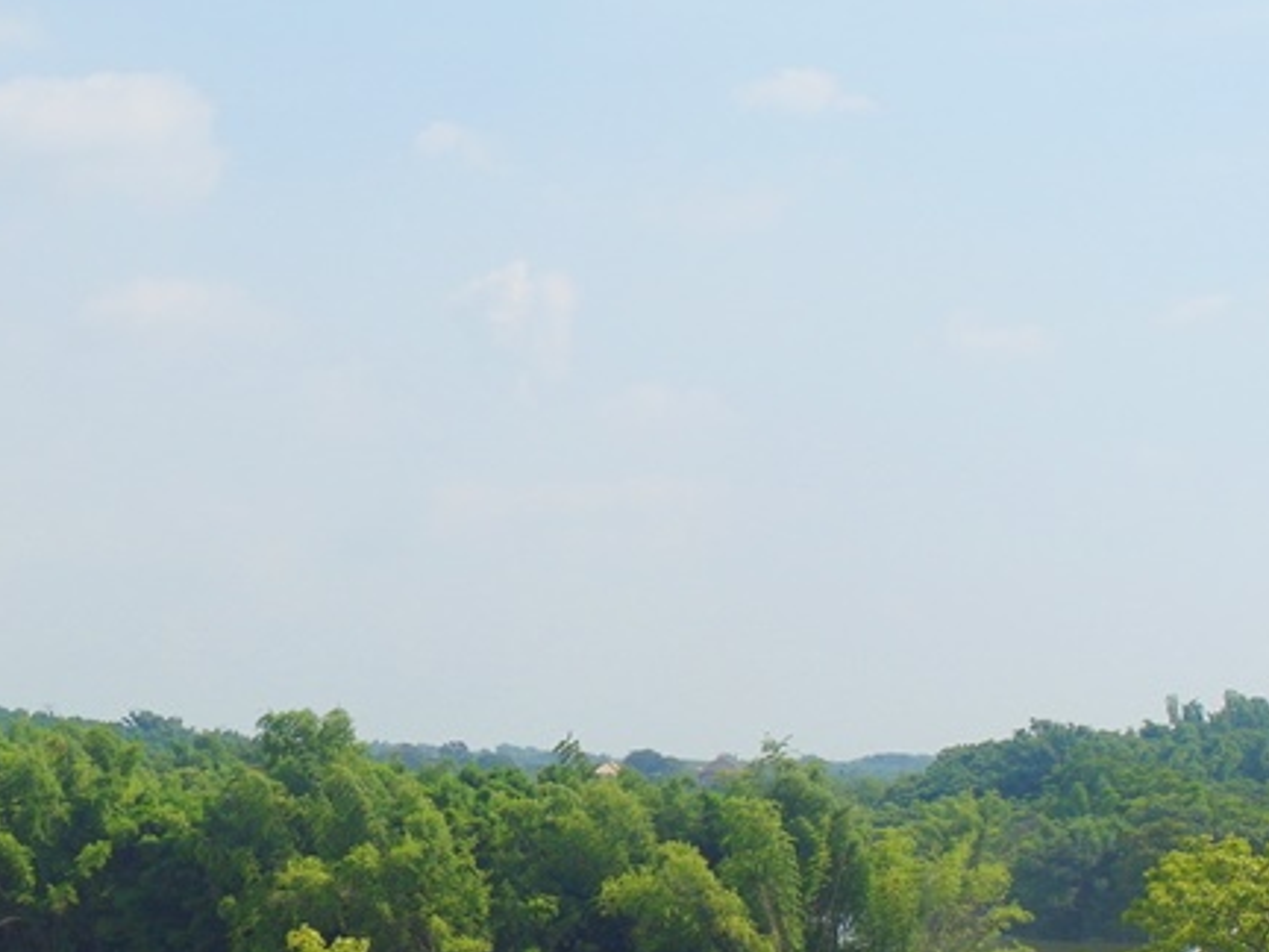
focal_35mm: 100
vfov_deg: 14.8
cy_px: 617
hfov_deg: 19.4
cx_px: 256
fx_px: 3666
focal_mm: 11.6
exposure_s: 1/1000
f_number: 3.6
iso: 80
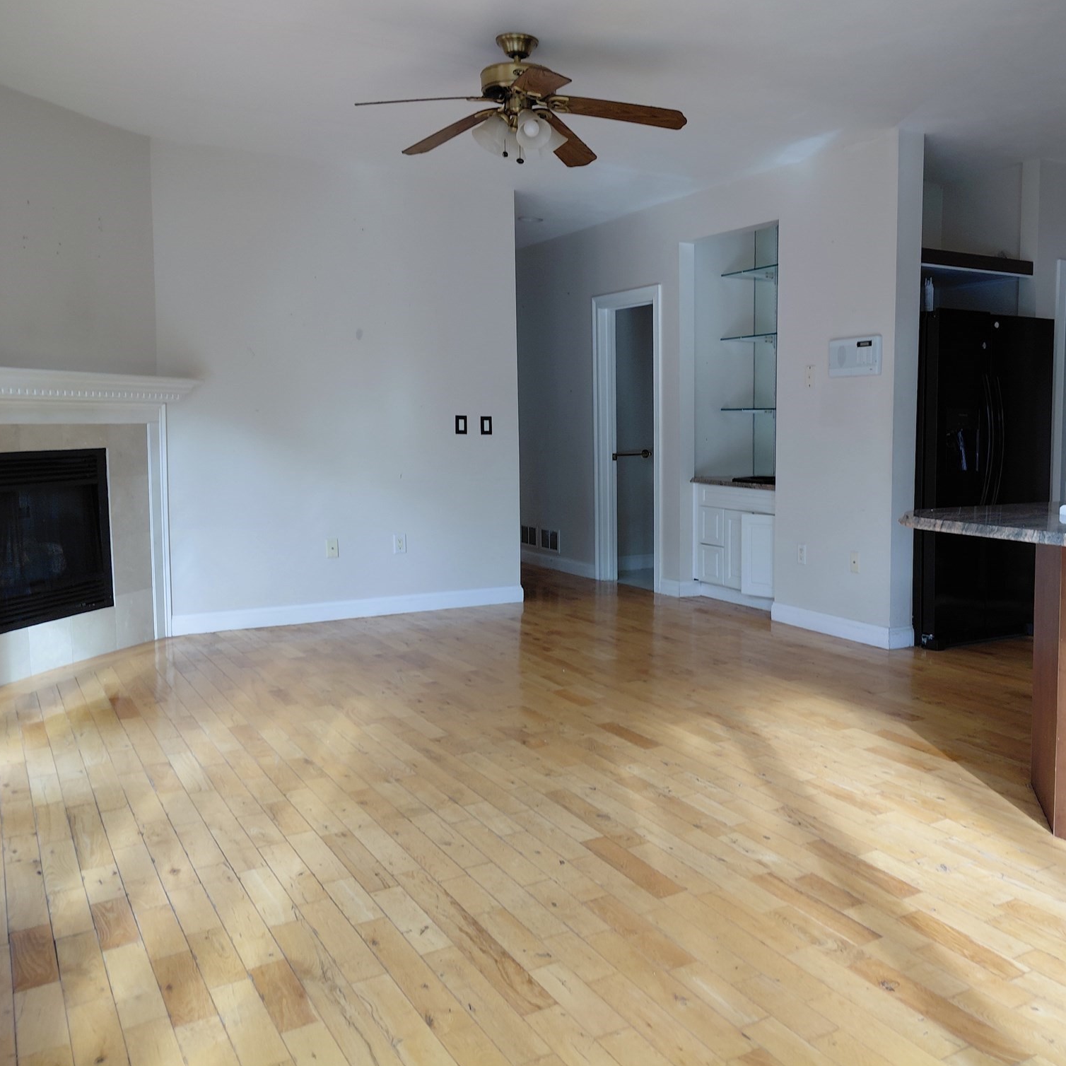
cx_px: 686
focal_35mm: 30
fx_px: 1045
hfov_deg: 53.3
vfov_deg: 54.0
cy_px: 530
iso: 125
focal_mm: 4.69
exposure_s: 1/120
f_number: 1.8
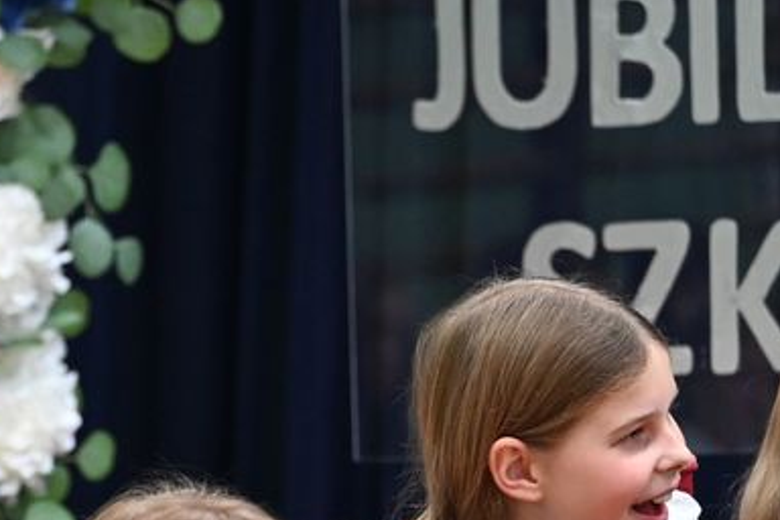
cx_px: 197
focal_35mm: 750
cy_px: 480
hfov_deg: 2.7
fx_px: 16249
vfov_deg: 1.8
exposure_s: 1/250
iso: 2800
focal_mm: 180
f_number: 2.8
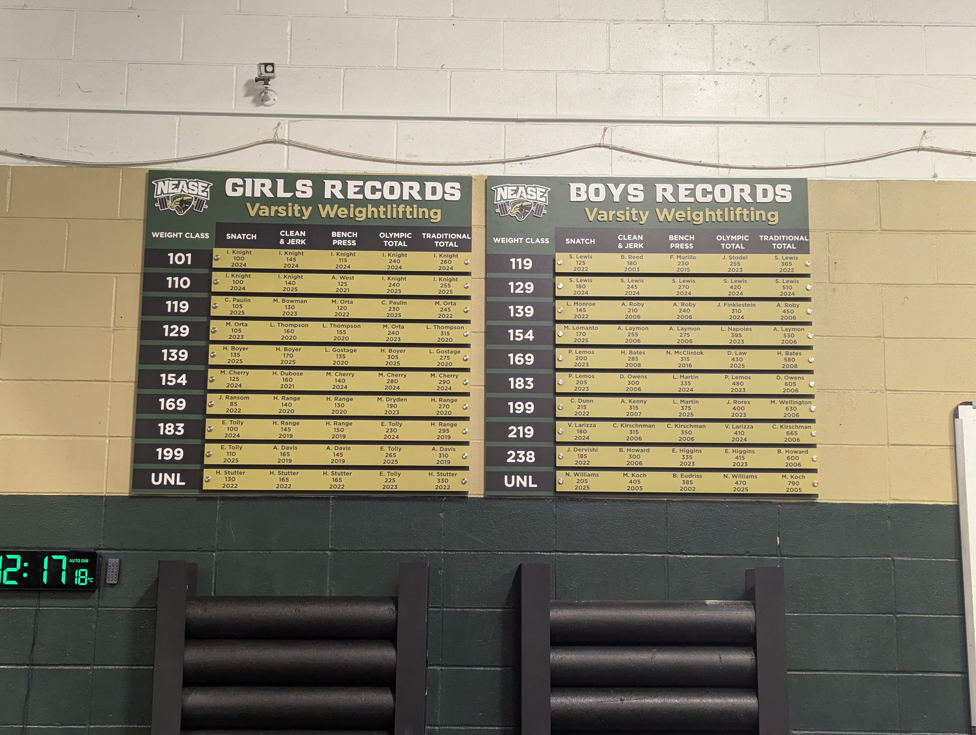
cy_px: 368
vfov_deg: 30.3
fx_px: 1355
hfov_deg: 39.6
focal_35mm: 48
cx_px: 488
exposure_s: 1/110
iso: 482
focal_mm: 6.81
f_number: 1.85
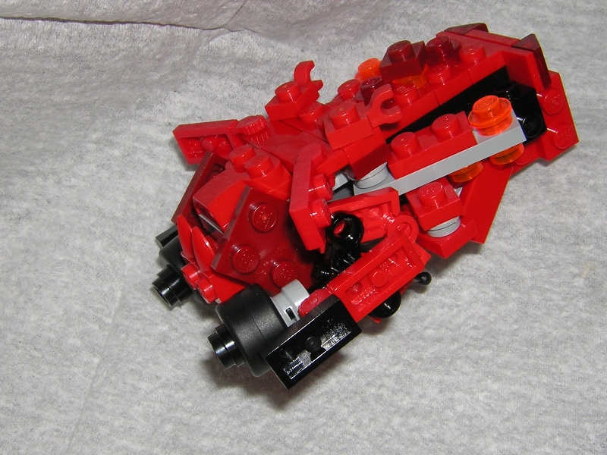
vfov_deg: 25.2
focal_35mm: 58
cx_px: 304
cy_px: 228
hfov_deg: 33.2
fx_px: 1017
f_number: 6.6
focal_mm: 7.6
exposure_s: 1/60.1
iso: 100
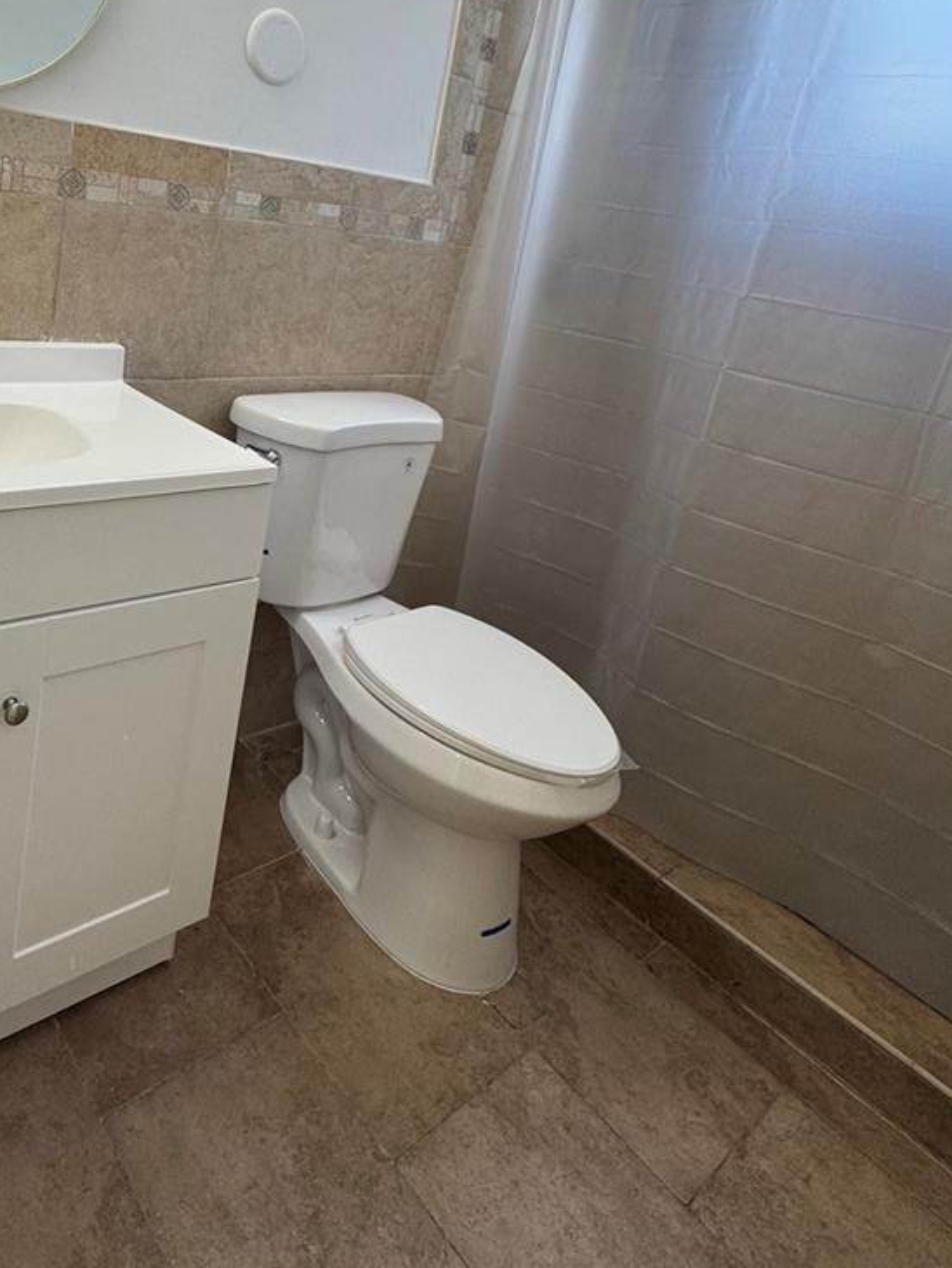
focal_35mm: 23
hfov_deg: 55.7
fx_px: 843
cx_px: 224
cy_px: 351
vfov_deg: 70.0
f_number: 2.2
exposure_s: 1/120
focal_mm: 2.22
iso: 100
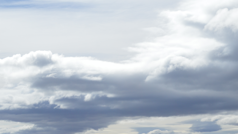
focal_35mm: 66
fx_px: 417
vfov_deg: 18.0
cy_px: 117
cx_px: 151
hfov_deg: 31.7
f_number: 10
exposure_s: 1/400
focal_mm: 22
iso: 100
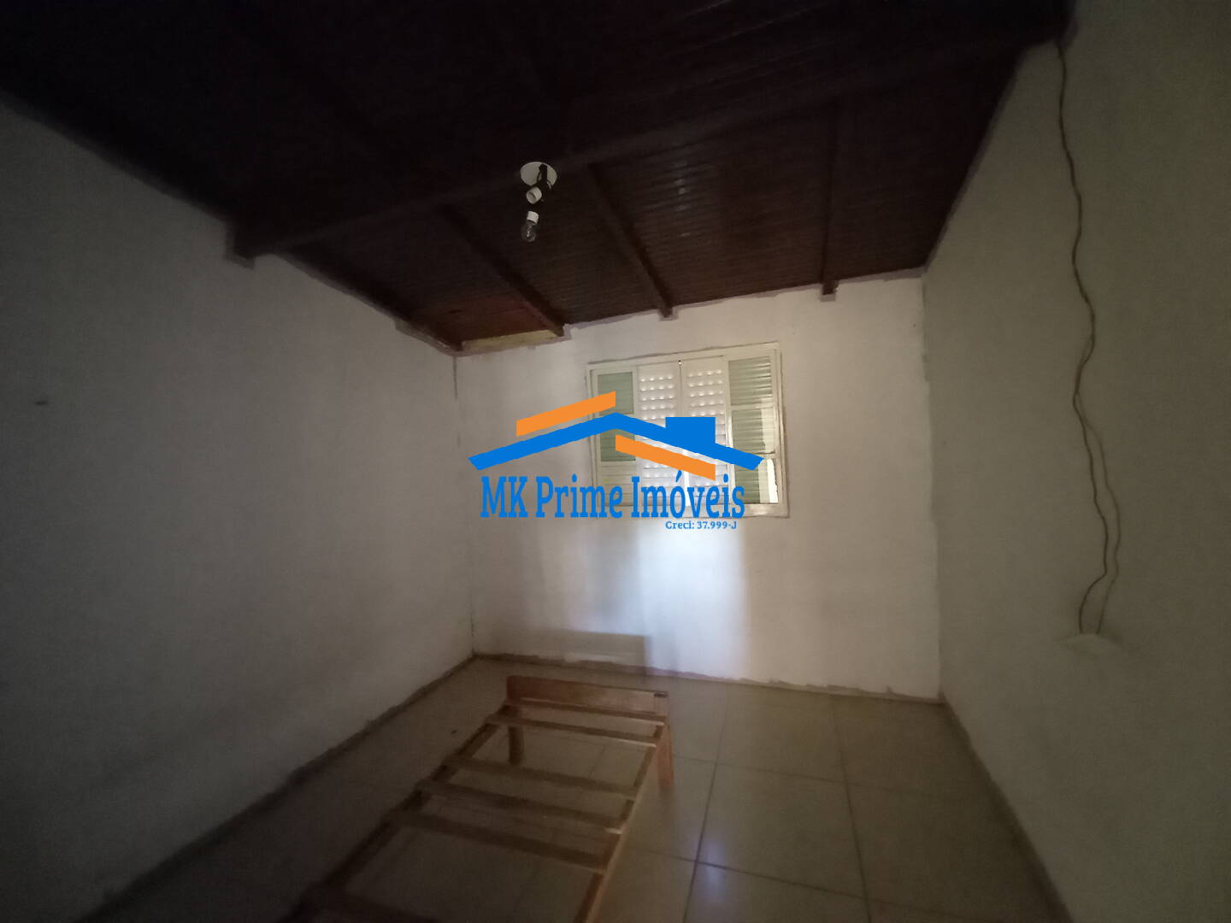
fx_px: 462
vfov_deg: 89.9
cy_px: 462
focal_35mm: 13
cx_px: 616
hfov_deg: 106.2
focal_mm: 1.42
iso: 2000
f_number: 2.2
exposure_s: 1/16.7
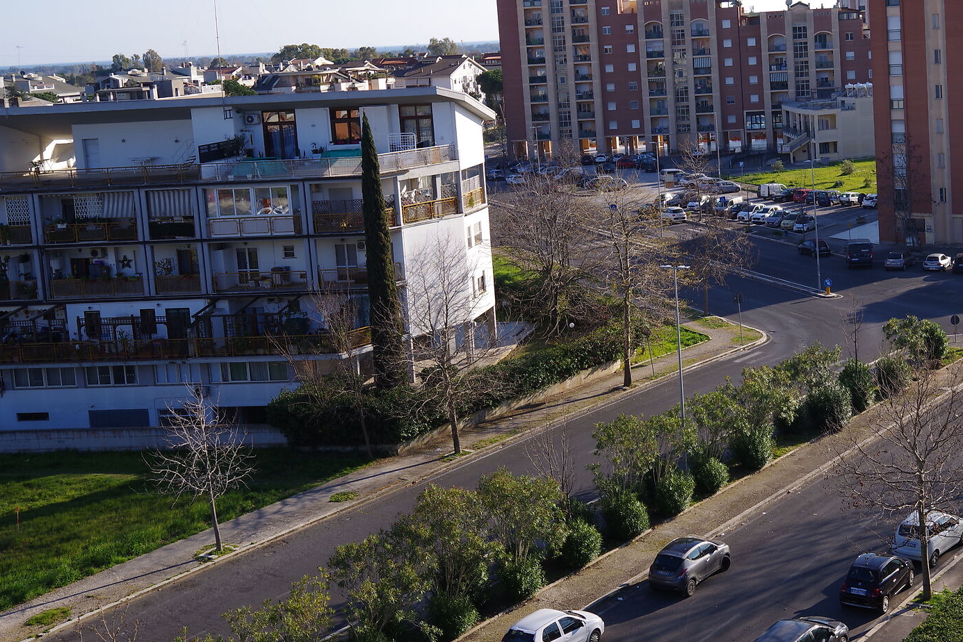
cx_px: 753
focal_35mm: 52
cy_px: 179
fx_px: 1391
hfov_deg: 37.0
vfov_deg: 25.8
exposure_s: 1/60
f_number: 11
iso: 100
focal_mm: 30
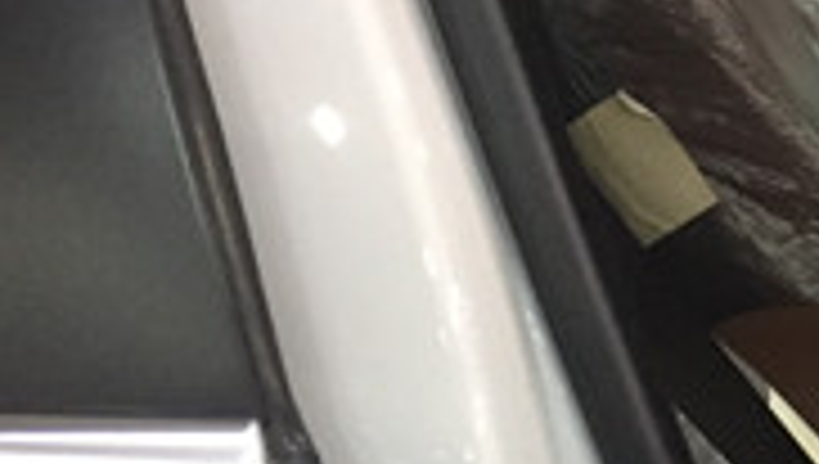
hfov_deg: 17.9
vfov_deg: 11.6
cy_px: 423
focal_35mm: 104
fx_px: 2262
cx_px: 1305
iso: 250
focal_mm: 4.15
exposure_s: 1/17
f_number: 2.2
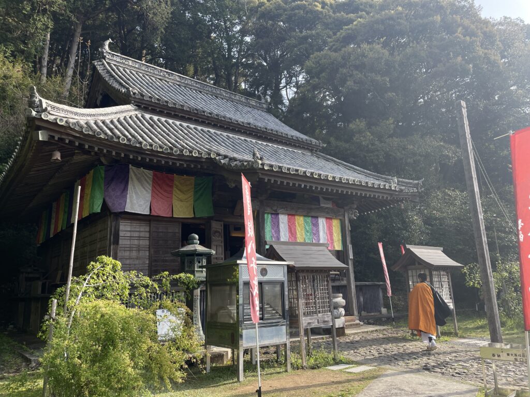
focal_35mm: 26
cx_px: 265
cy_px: 198
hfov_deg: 67.3
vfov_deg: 53.1
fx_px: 398
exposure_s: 1/972
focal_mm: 4.2
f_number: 1.6
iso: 32
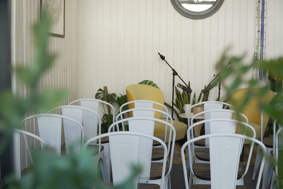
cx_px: 143
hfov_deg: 39.2
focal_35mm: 51
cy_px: 95
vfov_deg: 26.7
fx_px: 397
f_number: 4
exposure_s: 1/40
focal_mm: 33
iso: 200
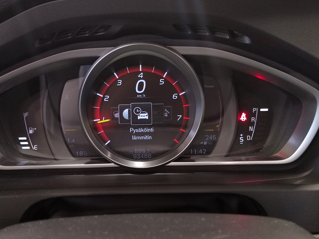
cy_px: 121
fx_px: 350
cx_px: 140
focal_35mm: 38
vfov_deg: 37.7
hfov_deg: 48.9
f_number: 1.9
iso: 3375
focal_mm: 5.52
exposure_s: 1/33.3
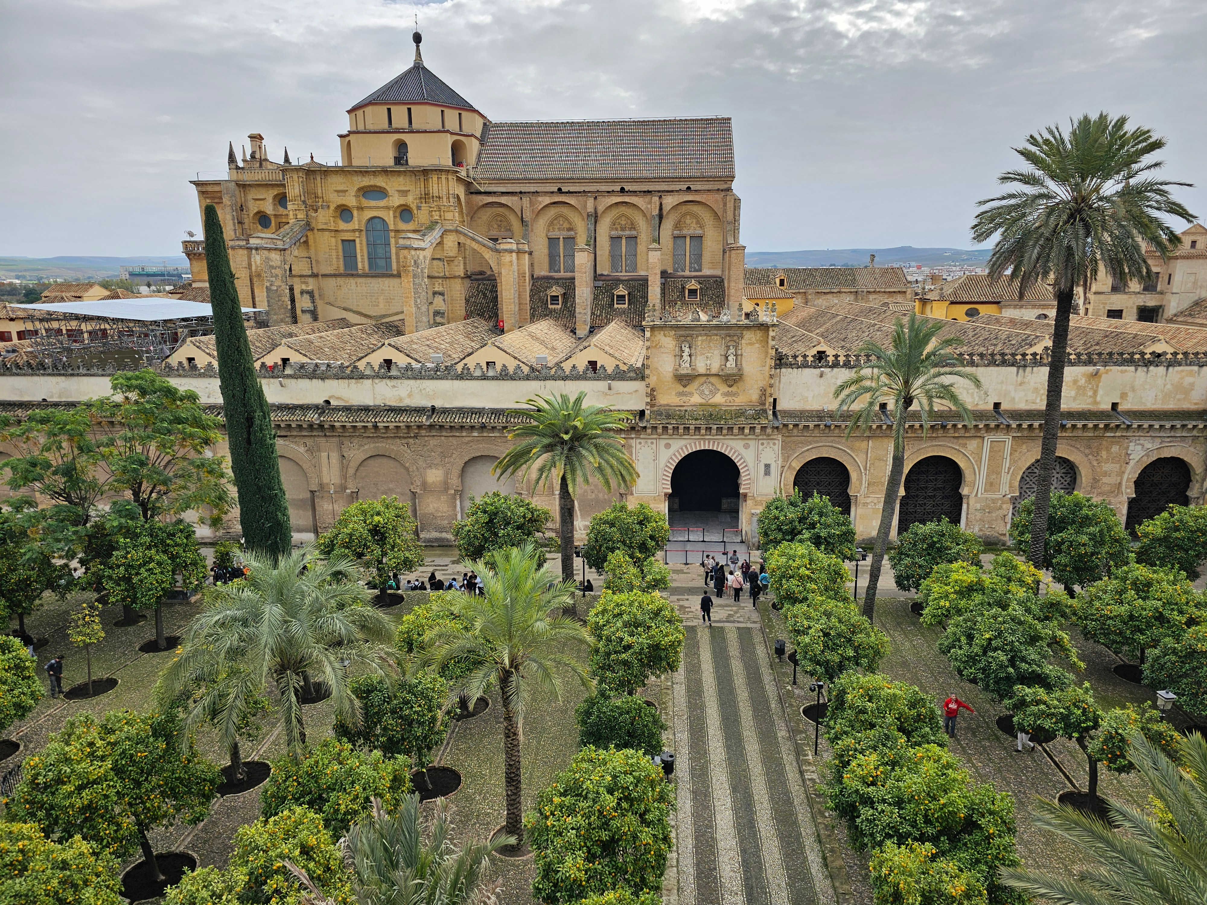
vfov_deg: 58.9
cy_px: 452
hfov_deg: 73.9
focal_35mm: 23
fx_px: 802
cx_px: 604
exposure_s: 1/559
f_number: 1.7
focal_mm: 6.3
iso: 10
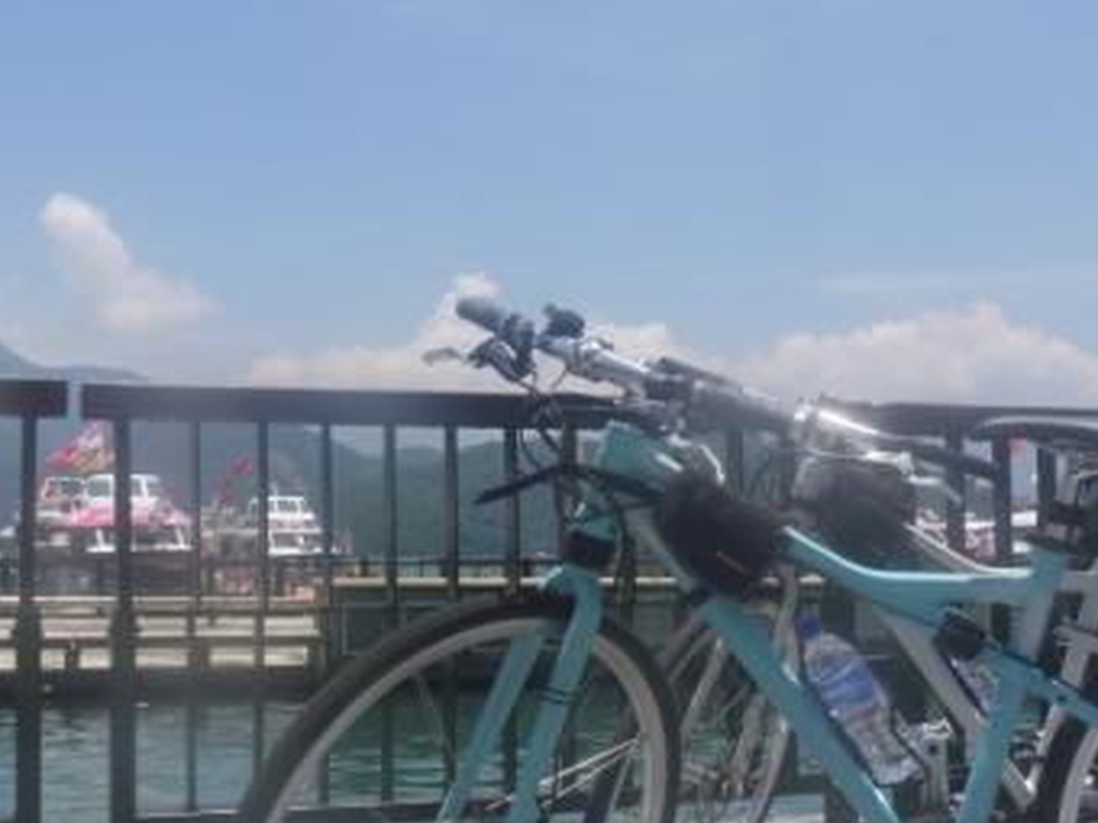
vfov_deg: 29.1
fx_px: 1586
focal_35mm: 50
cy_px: 474
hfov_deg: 38.2
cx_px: 562
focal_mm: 19
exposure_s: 1/800
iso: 500
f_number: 13
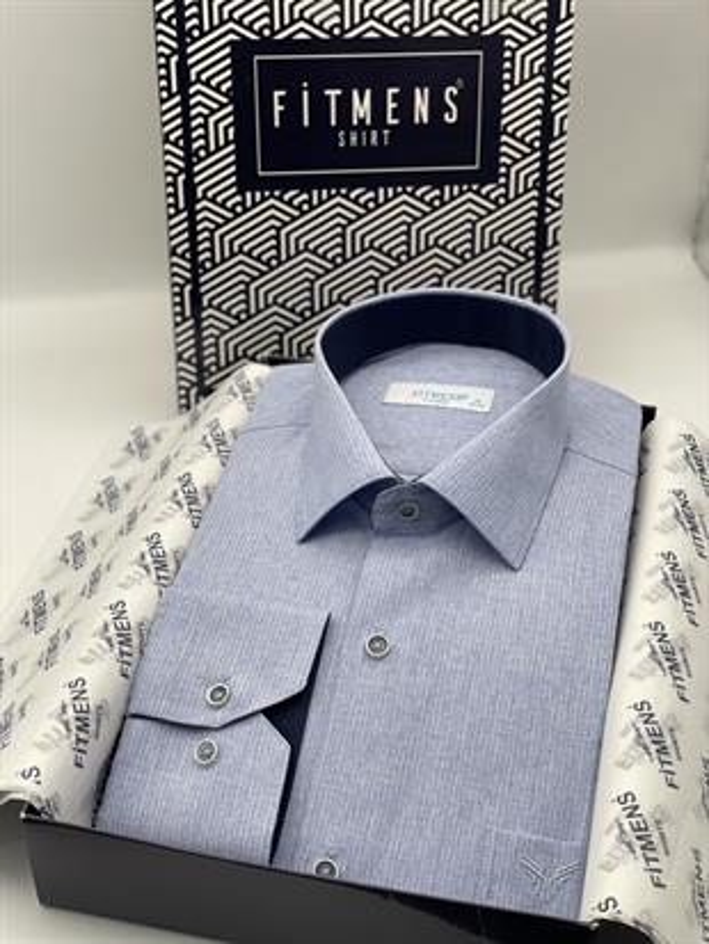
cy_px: 472
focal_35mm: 52
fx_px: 1419
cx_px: 354
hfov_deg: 28.0
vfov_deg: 36.8
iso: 25
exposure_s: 1/100
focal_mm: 6
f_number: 2
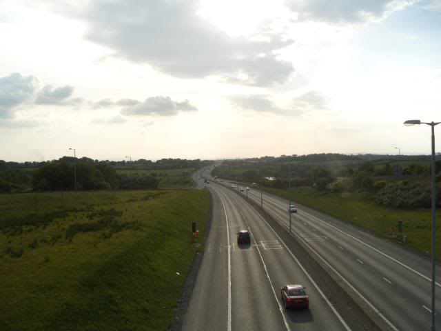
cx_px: 220
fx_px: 446
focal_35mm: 35
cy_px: 166
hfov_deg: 52.6
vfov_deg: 40.7
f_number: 2.8
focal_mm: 7.8
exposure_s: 1/2000
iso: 80
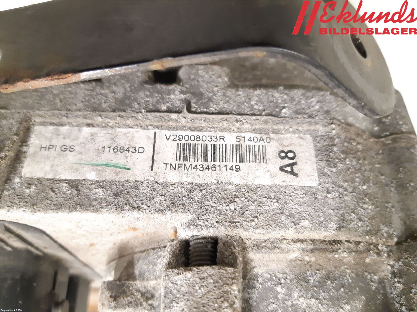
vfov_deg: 53.1
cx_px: 208
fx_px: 313
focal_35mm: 26
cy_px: 156
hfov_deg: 67.3
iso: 400
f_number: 1.7
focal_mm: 3.93
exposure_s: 1/24
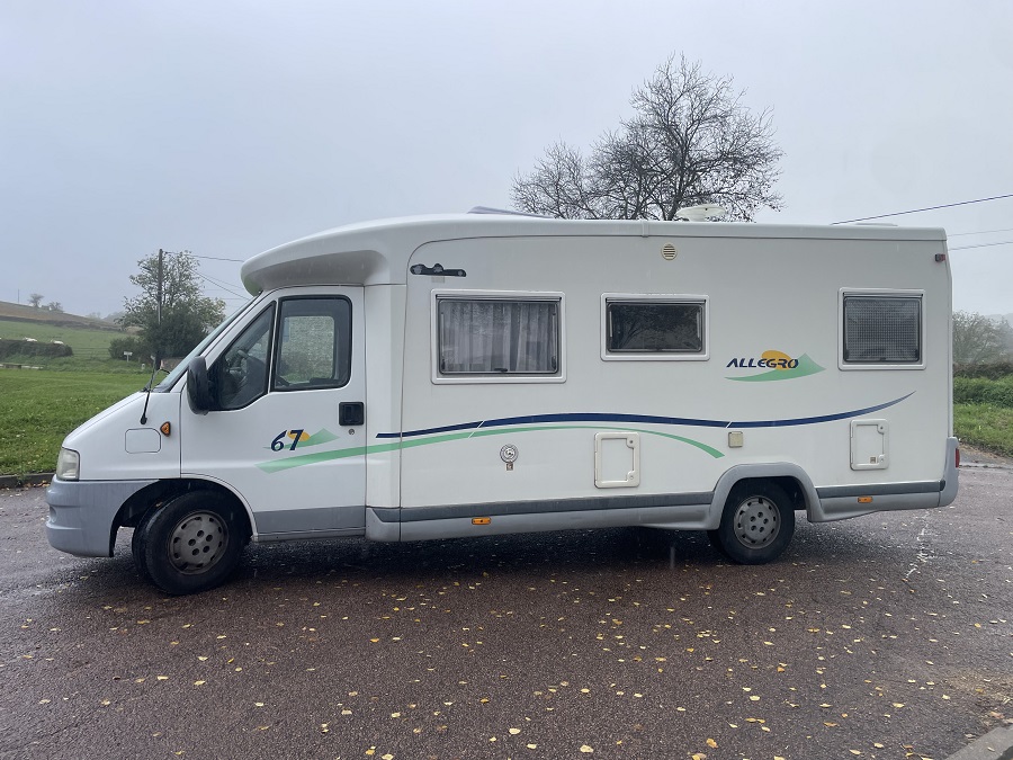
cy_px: 380
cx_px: 506
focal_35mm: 26
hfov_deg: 67.3
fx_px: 761
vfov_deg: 53.1
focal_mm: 4.2
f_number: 1.6
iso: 32
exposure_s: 1/545
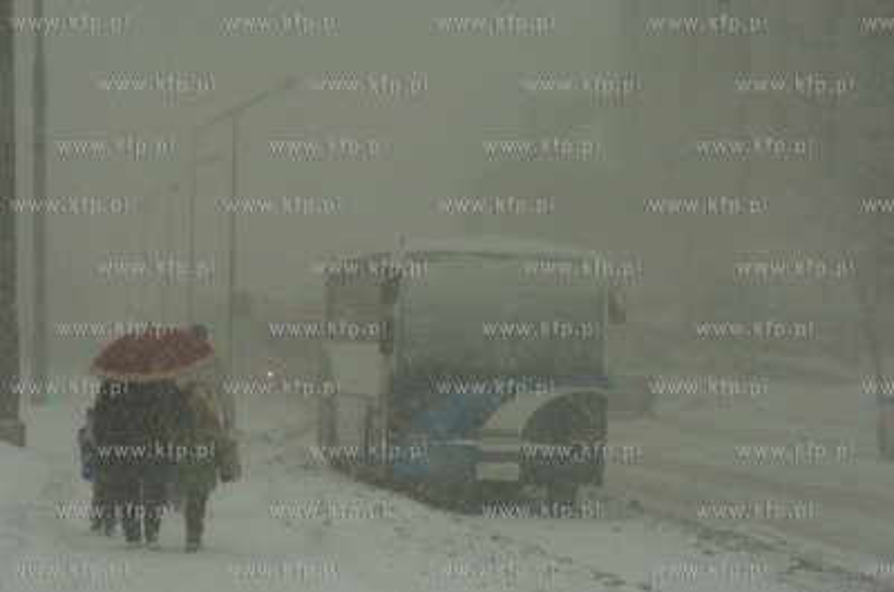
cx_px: 447
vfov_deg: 7.6
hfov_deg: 11.4
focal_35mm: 180
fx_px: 4461
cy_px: 296
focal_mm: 120
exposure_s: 1/200
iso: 400
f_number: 11
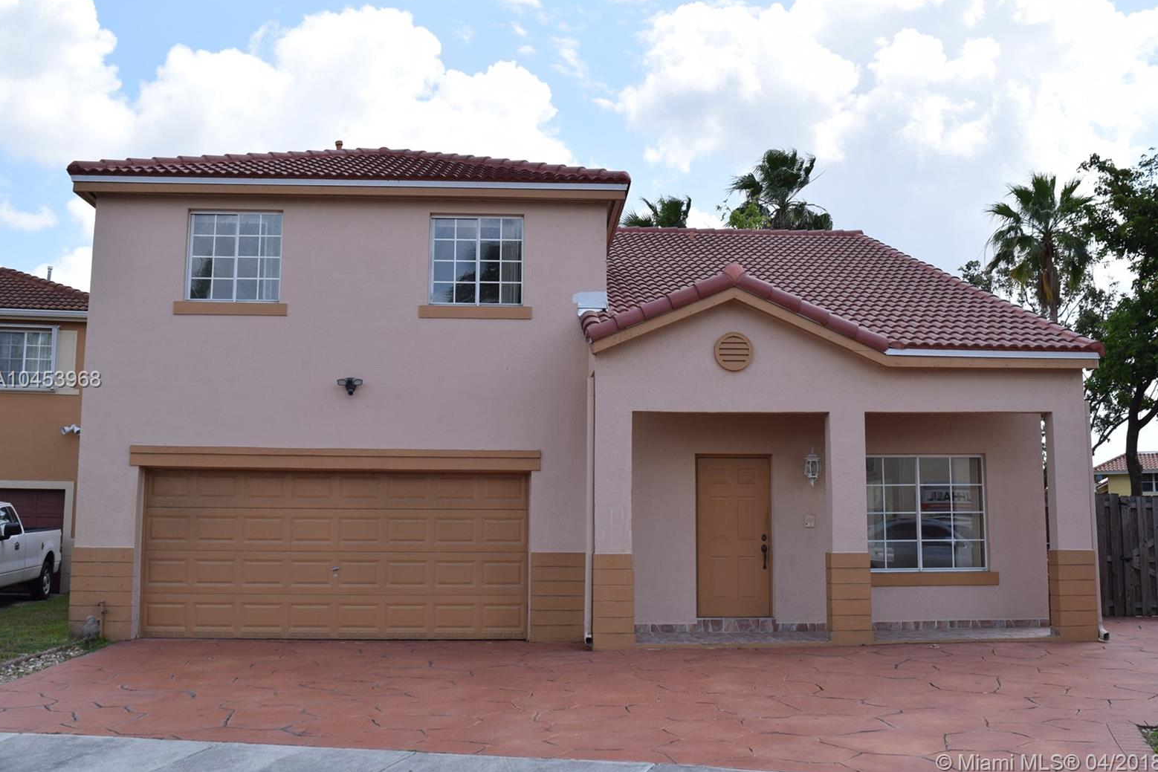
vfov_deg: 35.9
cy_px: 381
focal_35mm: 37
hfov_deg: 51.9
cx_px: 583
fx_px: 1190
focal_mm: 24
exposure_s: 1/400
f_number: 10
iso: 200
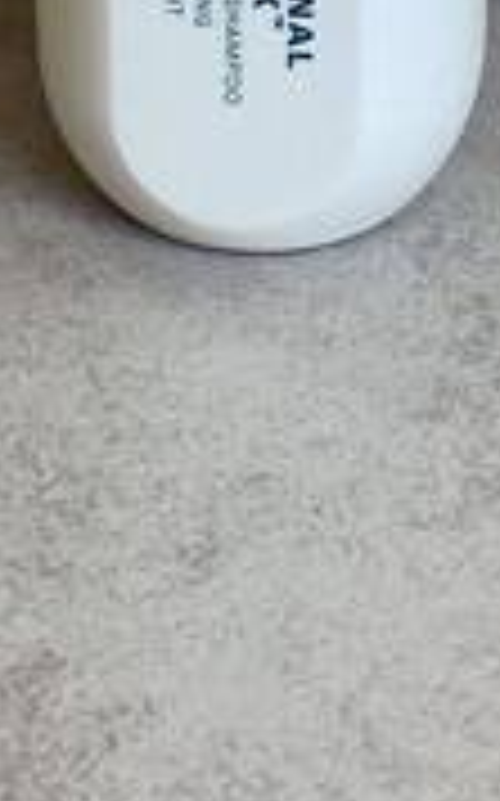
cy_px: 81
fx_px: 2424
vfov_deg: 18.5
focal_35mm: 111
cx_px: 216
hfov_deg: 11.8
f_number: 2.4
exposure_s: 1/100
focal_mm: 3.3
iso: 40
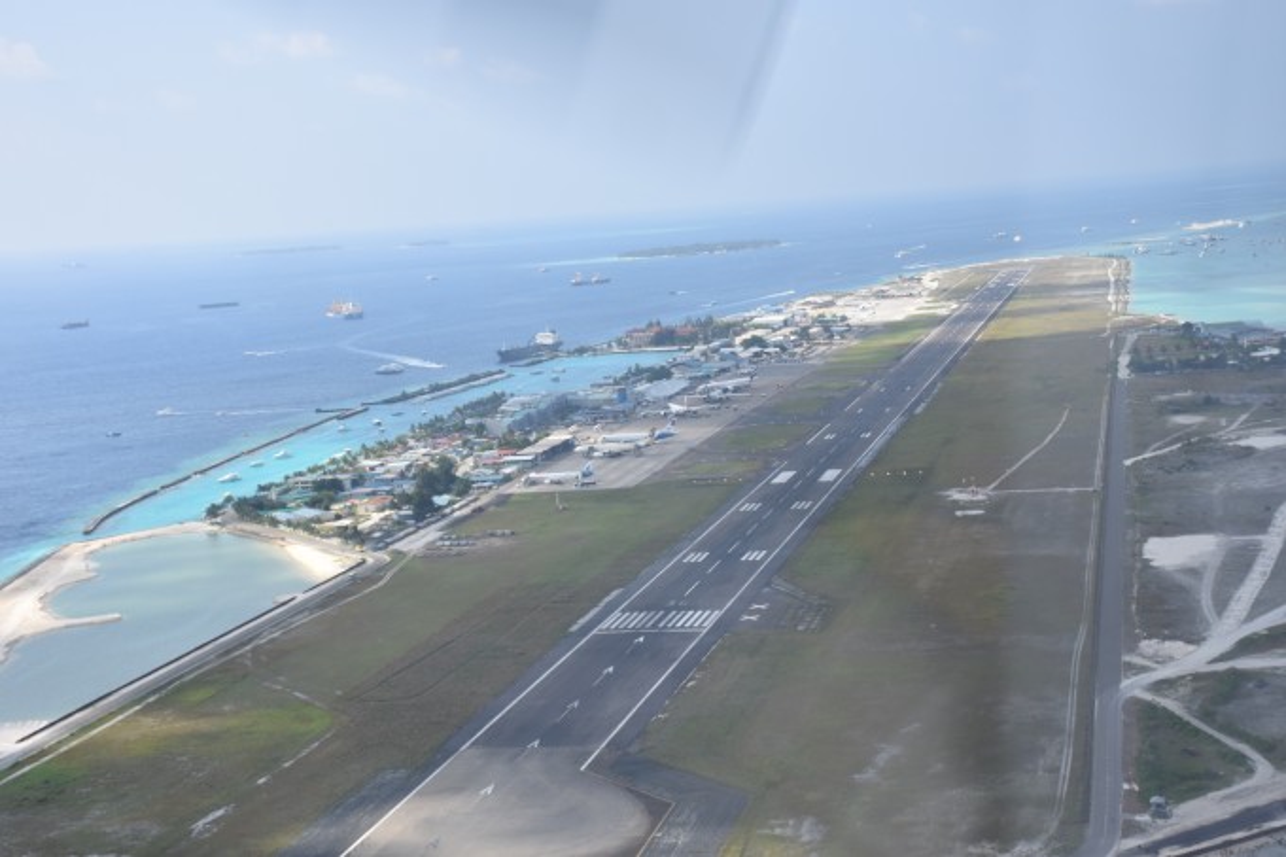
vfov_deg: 22.6
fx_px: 2143
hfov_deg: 33.4
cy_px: 428
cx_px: 643
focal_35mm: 60
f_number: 8
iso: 200
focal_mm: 40
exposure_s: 1/500
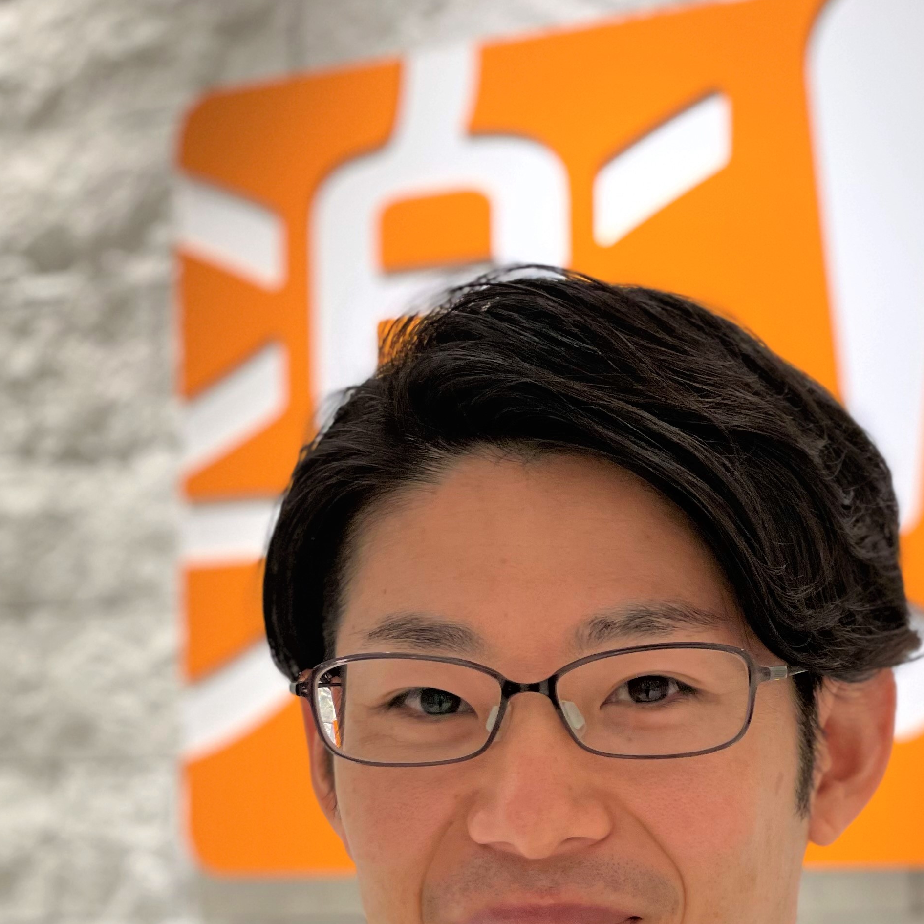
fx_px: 2960
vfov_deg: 17.5
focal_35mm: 98
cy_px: 819
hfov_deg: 17.7
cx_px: 624
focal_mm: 6
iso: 160
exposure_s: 1/50
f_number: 2
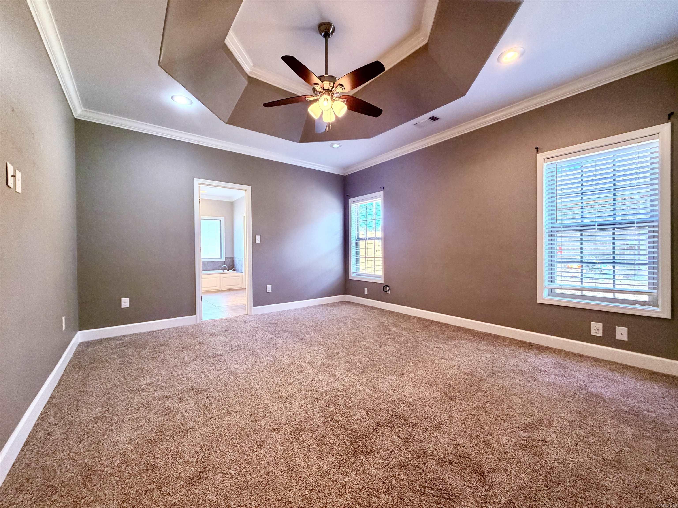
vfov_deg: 85.7
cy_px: 254
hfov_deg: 102.1
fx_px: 274
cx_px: 339
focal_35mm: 14
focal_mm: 2.22
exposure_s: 1/60
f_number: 2.2
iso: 320
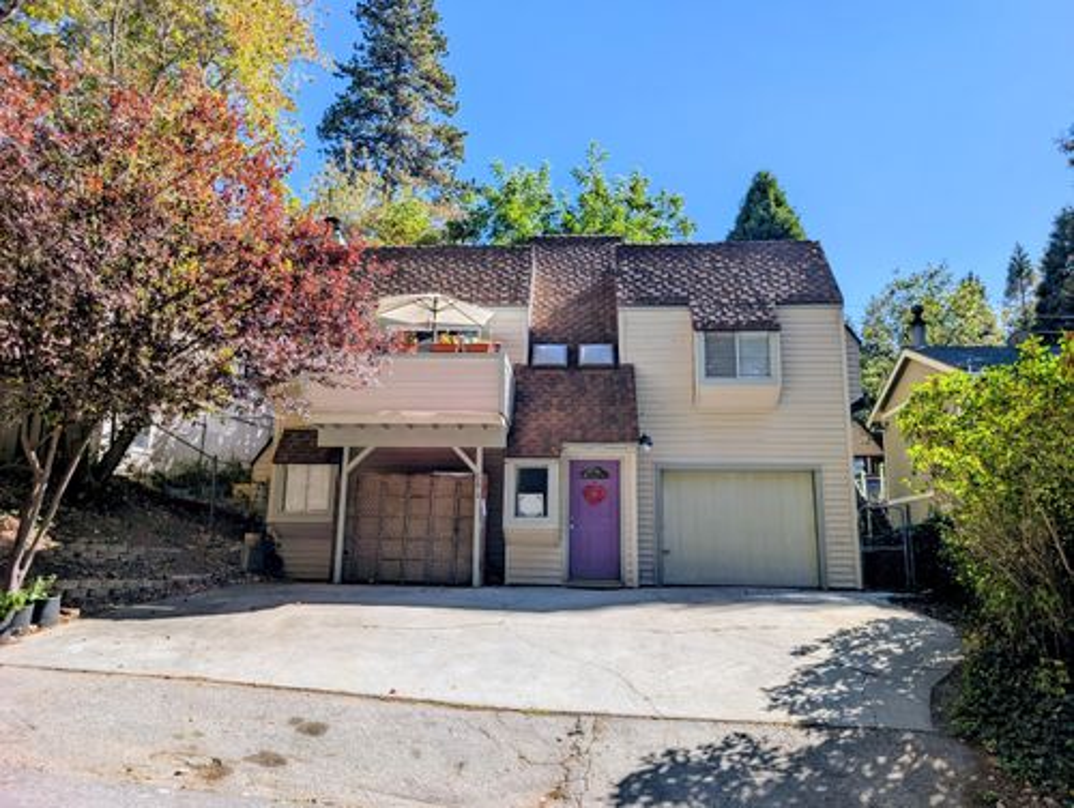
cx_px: 537
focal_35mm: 24
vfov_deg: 56.9
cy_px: 404
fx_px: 745
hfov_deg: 71.5
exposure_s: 1/678
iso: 21
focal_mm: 6.9
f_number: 1.68
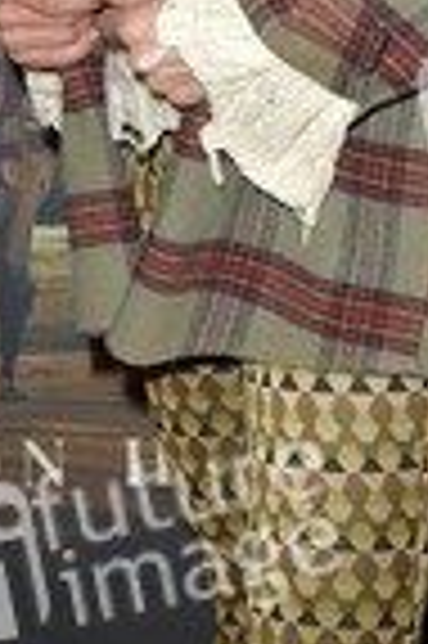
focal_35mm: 140
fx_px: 2503
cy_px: -126
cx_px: 239
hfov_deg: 9.8
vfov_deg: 14.2
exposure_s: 1/250
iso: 250
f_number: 5.6
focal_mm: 50
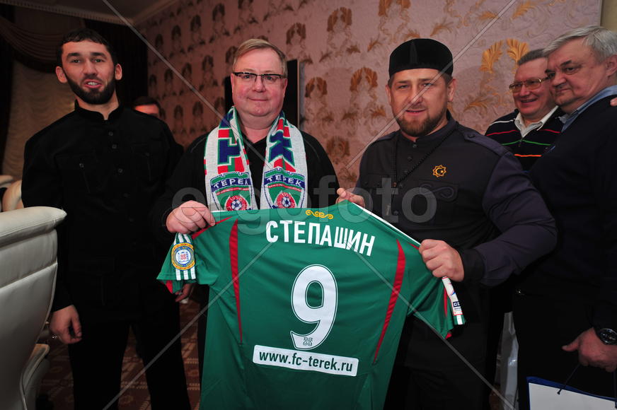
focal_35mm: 24
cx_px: 308
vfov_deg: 53.1
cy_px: 205
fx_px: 411
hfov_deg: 73.8
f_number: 2.8
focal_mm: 24
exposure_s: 1/60
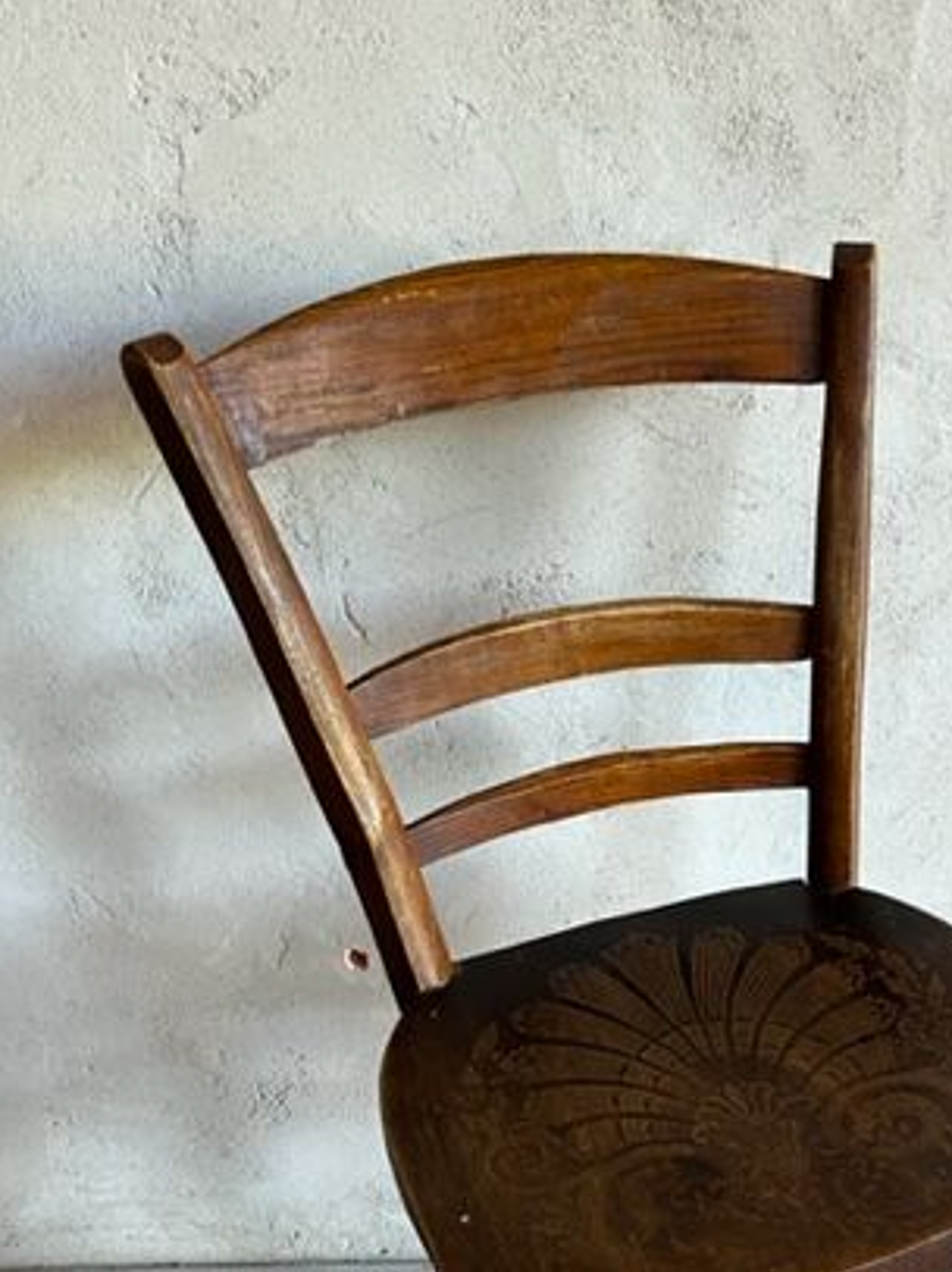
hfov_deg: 34.6
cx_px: 670
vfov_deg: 43.9
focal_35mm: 41
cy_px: 996
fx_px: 1505
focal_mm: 5.1
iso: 125
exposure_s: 1/93
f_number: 1.6
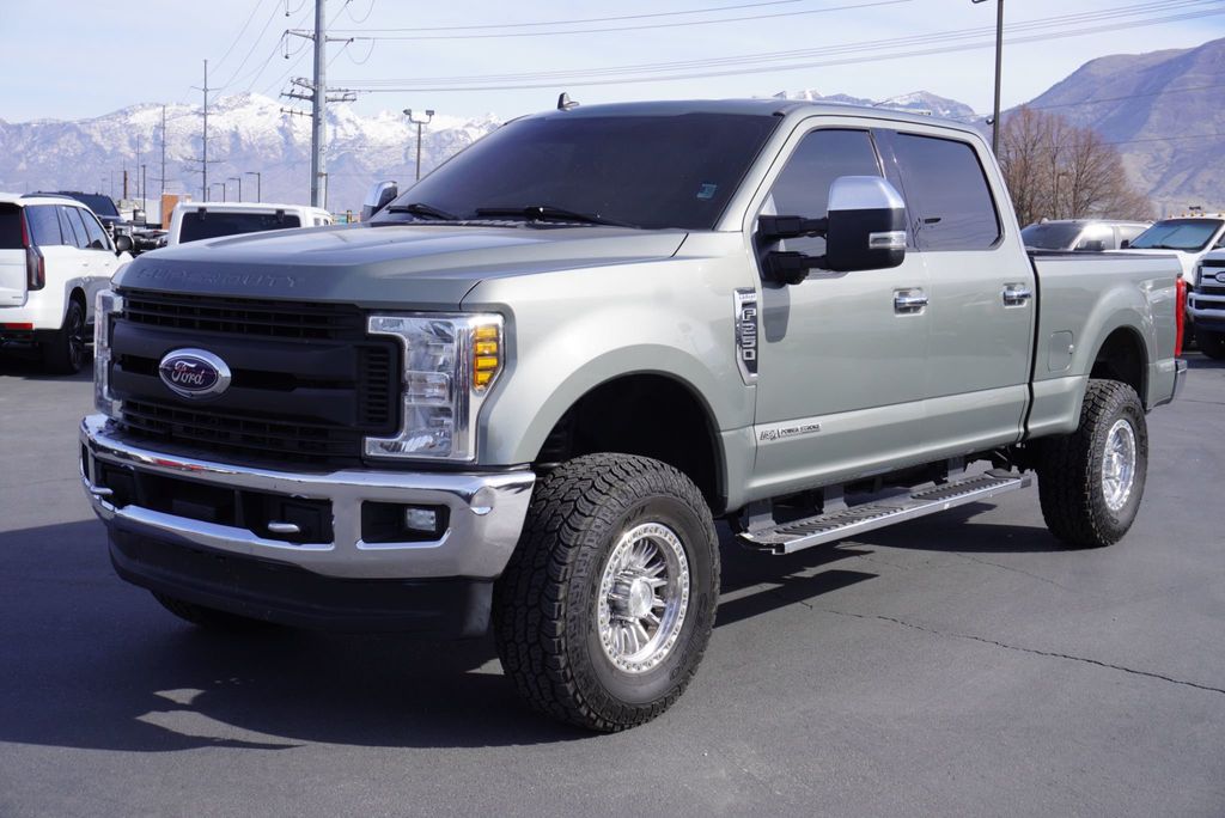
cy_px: 409
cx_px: 612
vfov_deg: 29.9
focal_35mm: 45
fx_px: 1532
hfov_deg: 43.6
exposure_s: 1/125
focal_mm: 30
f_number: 10
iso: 100
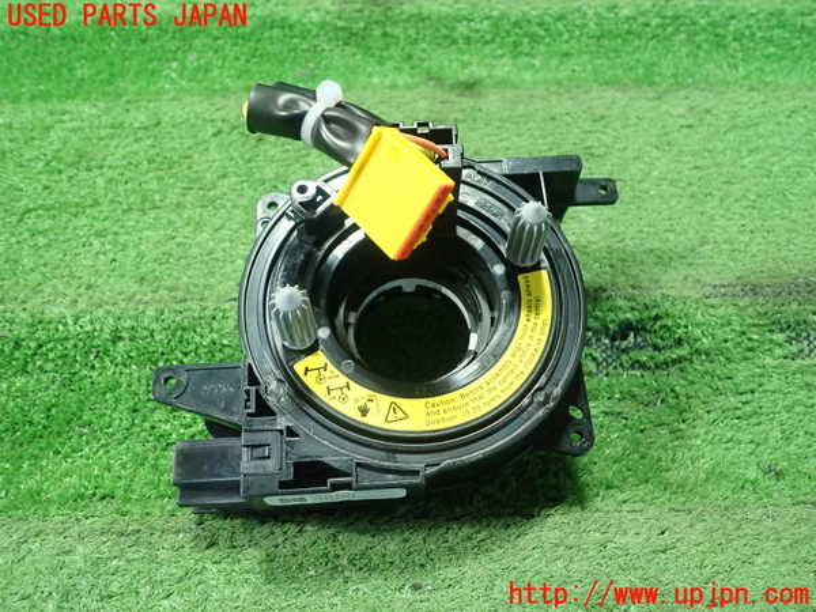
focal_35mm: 30
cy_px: 306
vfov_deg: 46.8
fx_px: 707
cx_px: 408
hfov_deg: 60.0
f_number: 2.3
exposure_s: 1/125
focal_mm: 5.5
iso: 640
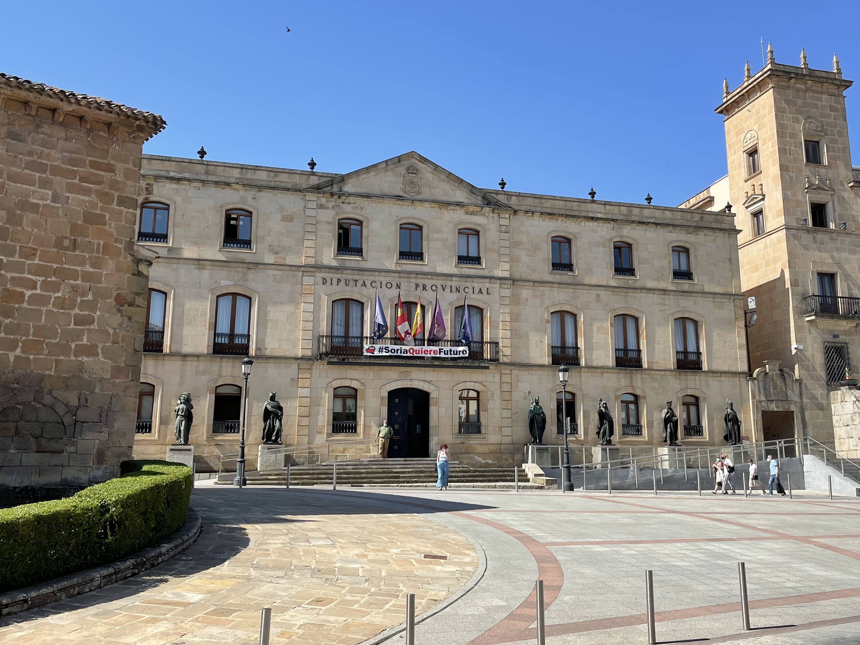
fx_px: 870
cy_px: 292
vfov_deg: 40.7
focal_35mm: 35
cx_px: 496
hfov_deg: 52.4
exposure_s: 1/2882
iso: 32
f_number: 1.6
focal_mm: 4.2
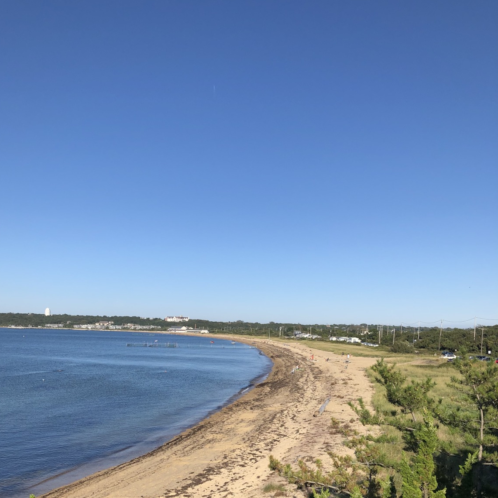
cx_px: 243
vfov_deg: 47.5
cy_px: 338
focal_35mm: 34
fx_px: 553
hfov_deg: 48.4
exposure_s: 1/2558
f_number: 1.8
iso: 25
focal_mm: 3.99
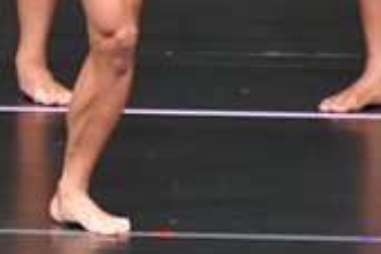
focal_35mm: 1227
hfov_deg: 1.7
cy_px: -212
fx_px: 12985
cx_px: -438
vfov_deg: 1.1
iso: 5000
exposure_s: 1/400
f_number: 5.6
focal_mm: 180
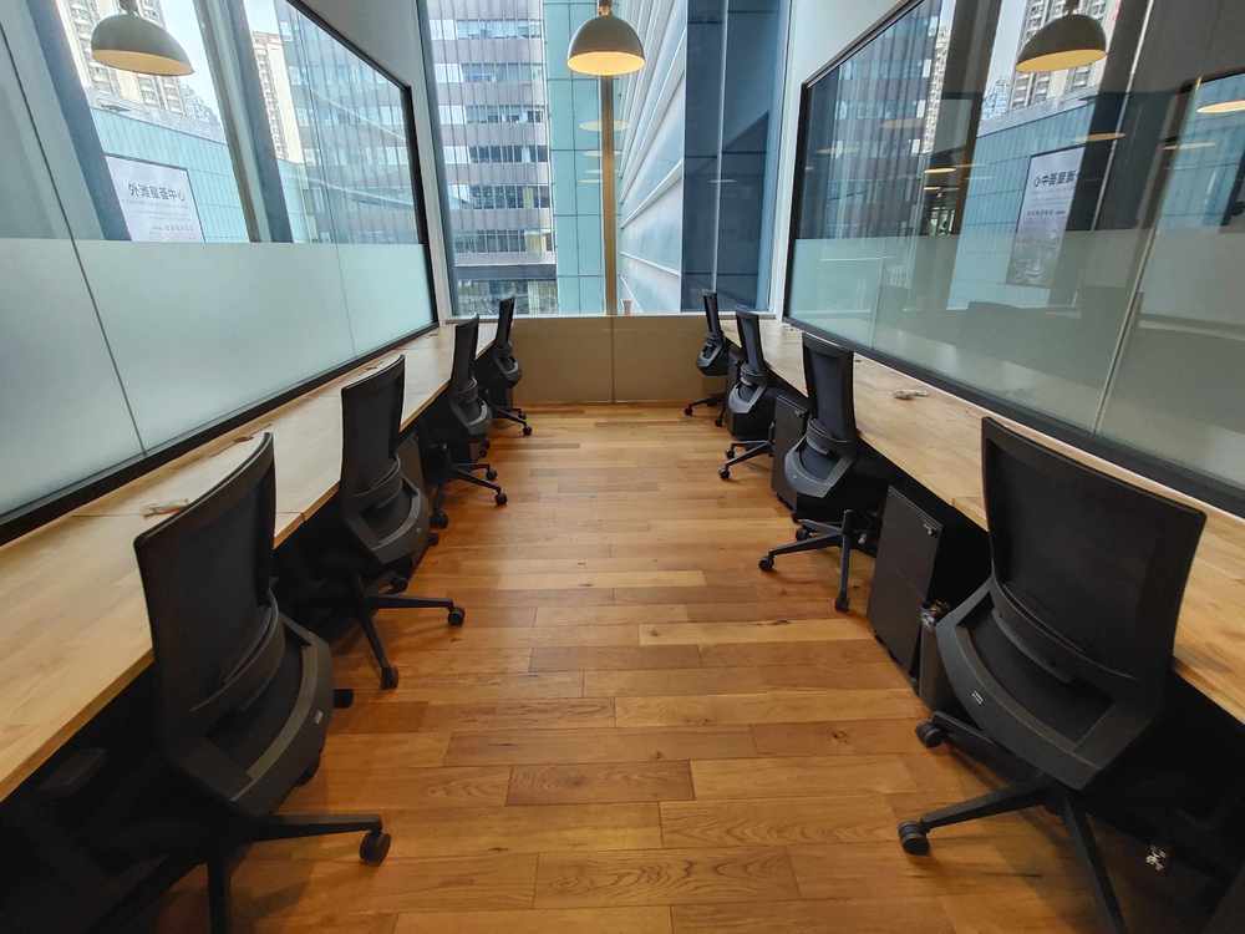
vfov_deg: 81.7
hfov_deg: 98.2
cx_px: 622
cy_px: 467
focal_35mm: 15
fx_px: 539
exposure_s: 1/50
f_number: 2.4
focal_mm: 2.04
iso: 166
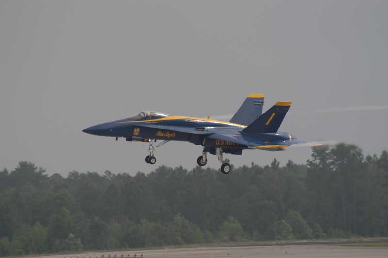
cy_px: 129
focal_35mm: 450
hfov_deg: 4.6
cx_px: 194
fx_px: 4846
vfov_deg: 3.0
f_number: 6.3
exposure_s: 1/2000
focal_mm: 300
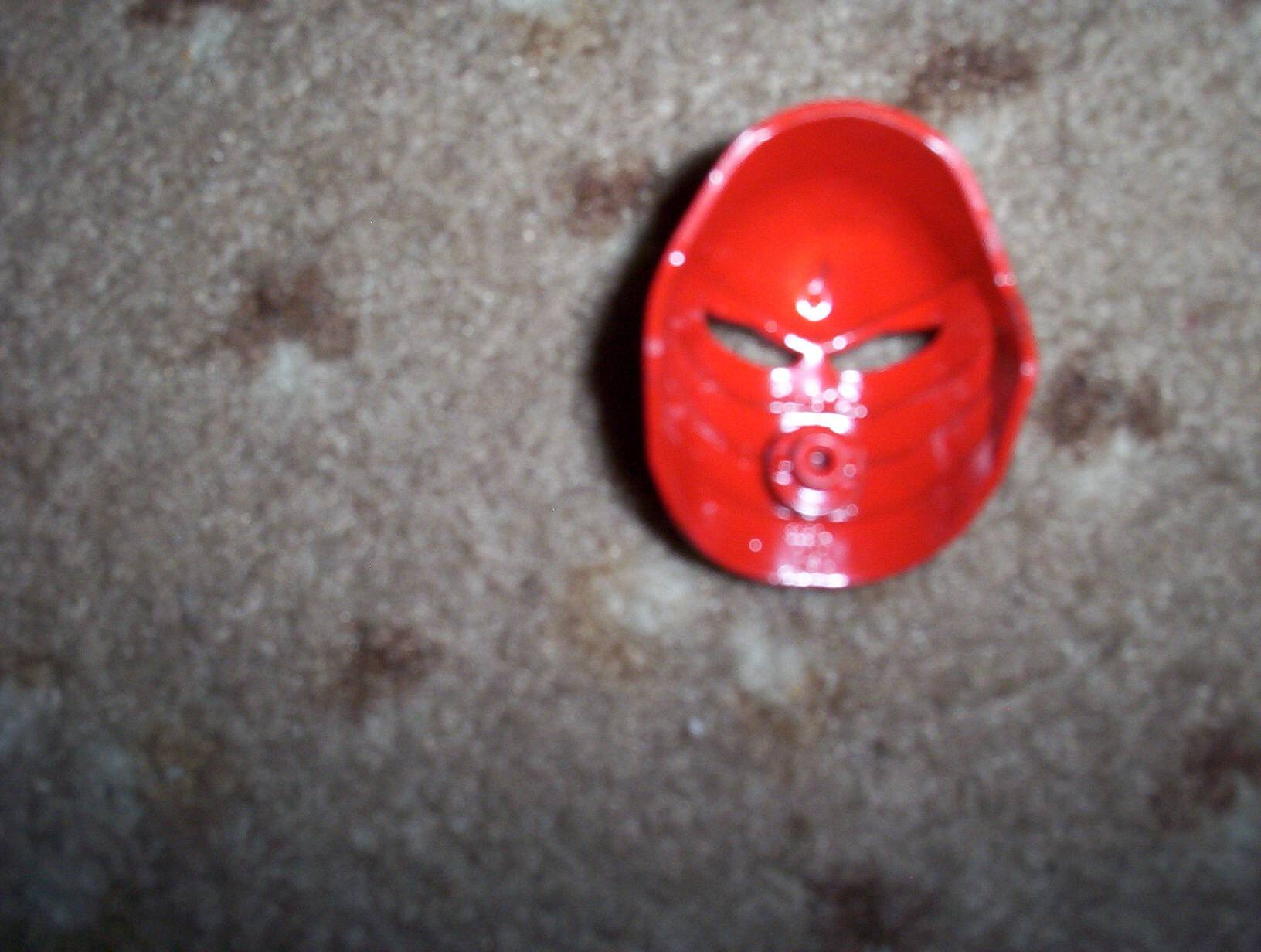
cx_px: 630
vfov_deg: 37.0
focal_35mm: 39
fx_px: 1424
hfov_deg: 47.8
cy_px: 476
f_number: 4.5
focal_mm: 6
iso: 140
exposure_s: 1/30
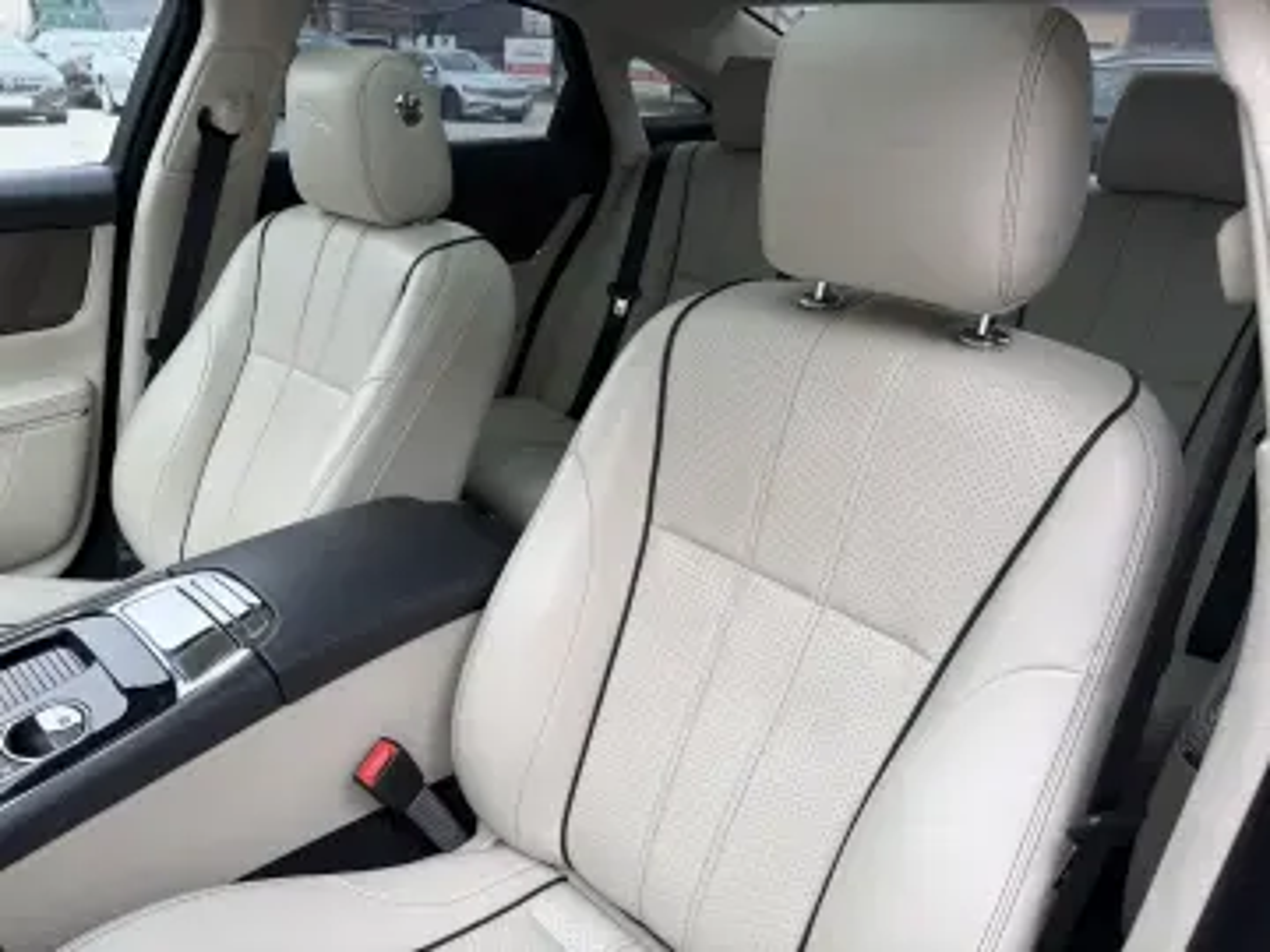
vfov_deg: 56.8
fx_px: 881
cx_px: 635
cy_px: 476
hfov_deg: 71.6
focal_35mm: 24
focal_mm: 6.76
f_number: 1.78
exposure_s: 1/121
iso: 100
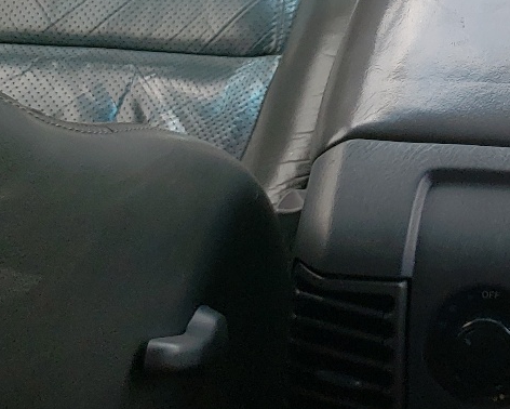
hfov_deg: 20.6
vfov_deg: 16.4
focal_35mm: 86
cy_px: -195
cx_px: 627
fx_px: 1299
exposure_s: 1/500
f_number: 1.5
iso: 50
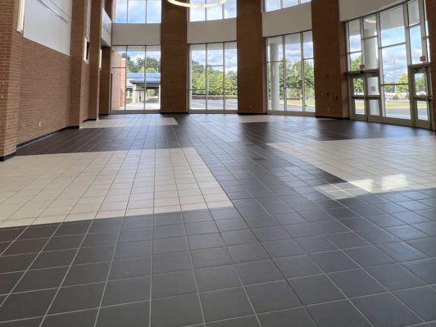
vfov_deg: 50.9
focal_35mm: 25
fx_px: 315
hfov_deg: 69.2
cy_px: 57
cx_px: 240
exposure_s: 1/202
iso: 32
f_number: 1.8
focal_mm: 1.57
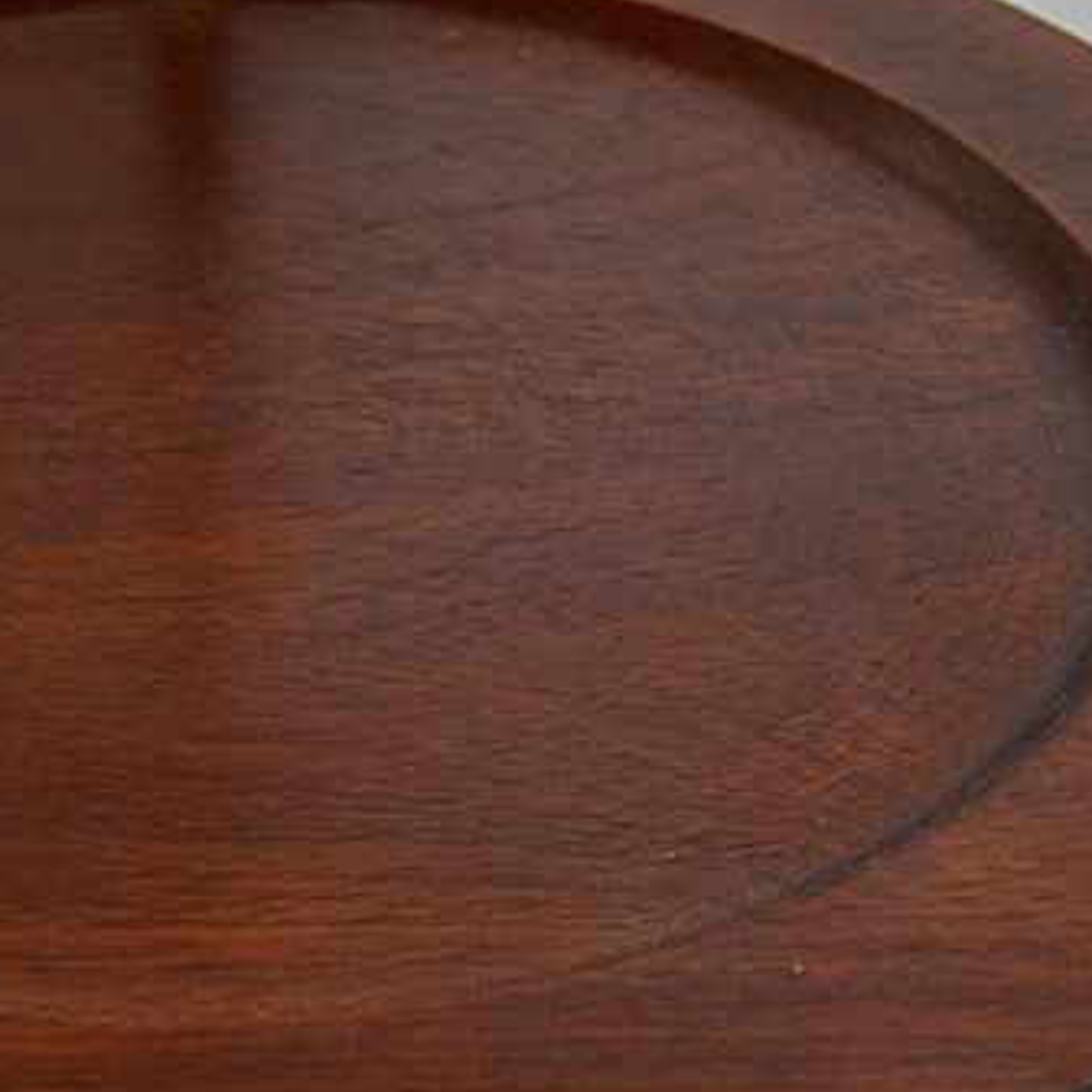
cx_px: 297
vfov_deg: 17.5
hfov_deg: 17.5
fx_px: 3533
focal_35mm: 99
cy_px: 676
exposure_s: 1/60
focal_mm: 26
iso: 500
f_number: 4
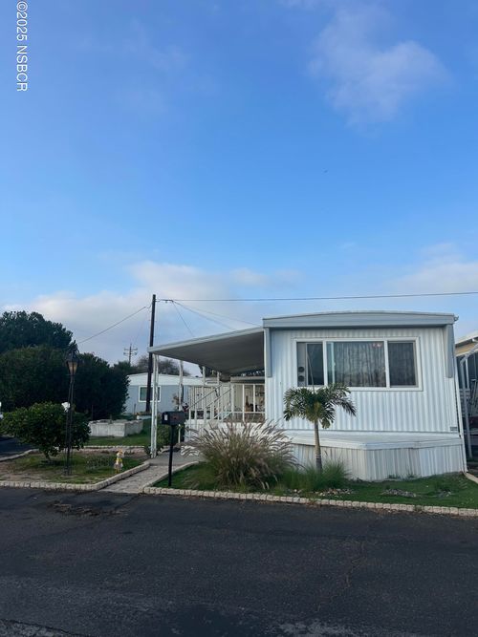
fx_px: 479
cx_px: 239
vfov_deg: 67.3
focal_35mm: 26
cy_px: 318
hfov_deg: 53.0
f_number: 1.5
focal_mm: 5.7
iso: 50
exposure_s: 1/3571
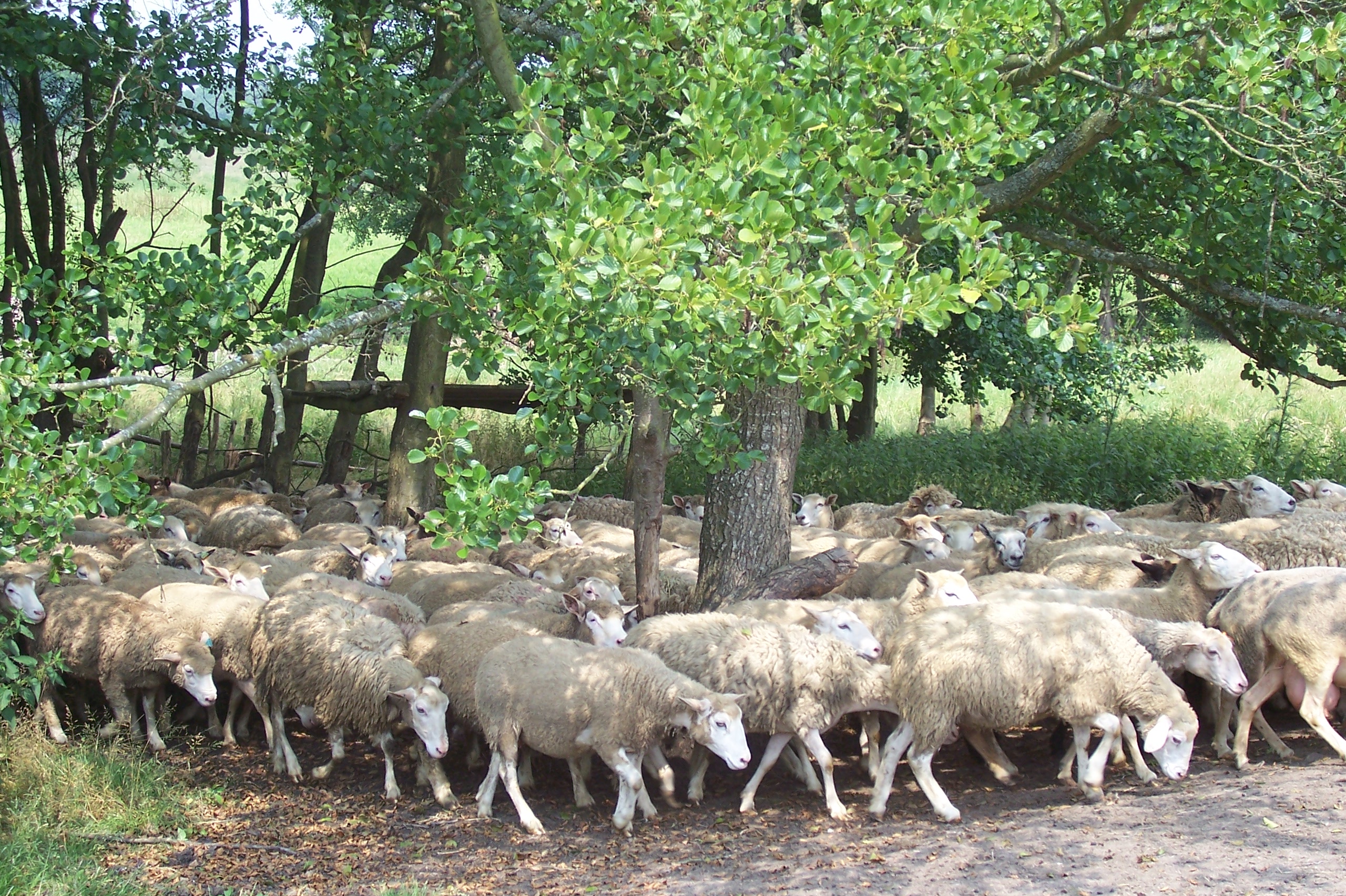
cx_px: 673
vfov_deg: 20.6
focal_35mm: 66
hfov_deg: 30.5
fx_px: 2467
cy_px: 448
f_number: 4
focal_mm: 10.8
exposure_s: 1/250
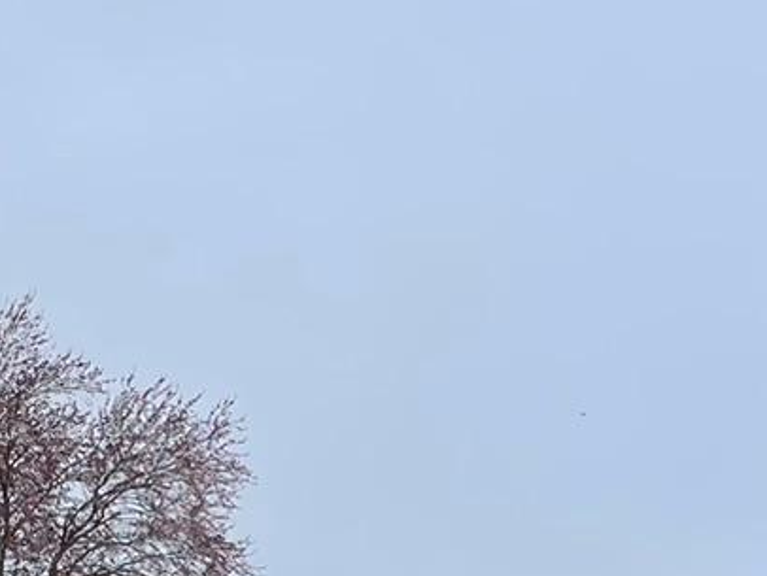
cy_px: 1109
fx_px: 2904
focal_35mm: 131
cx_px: 268
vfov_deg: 10.5
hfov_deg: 15.0
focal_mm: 4.2
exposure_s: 1/5291
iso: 32
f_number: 1.6
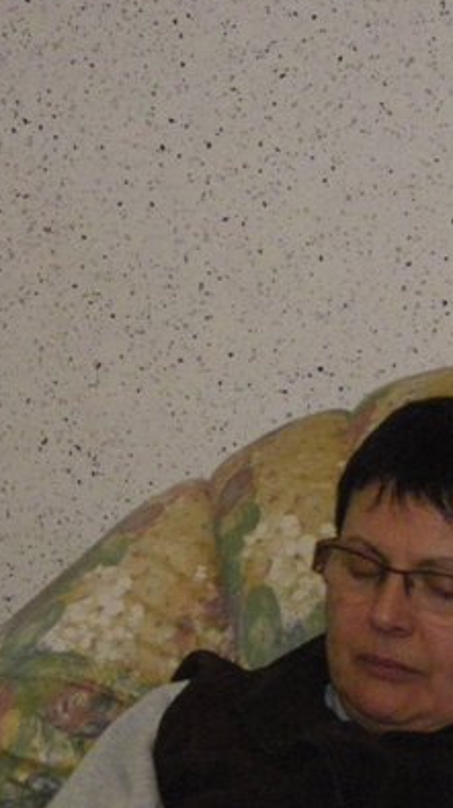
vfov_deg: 8.1
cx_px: 264
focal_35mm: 268
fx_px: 5735
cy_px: 386
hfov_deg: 4.5
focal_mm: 19.6
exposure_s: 1/125
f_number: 5.8
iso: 800
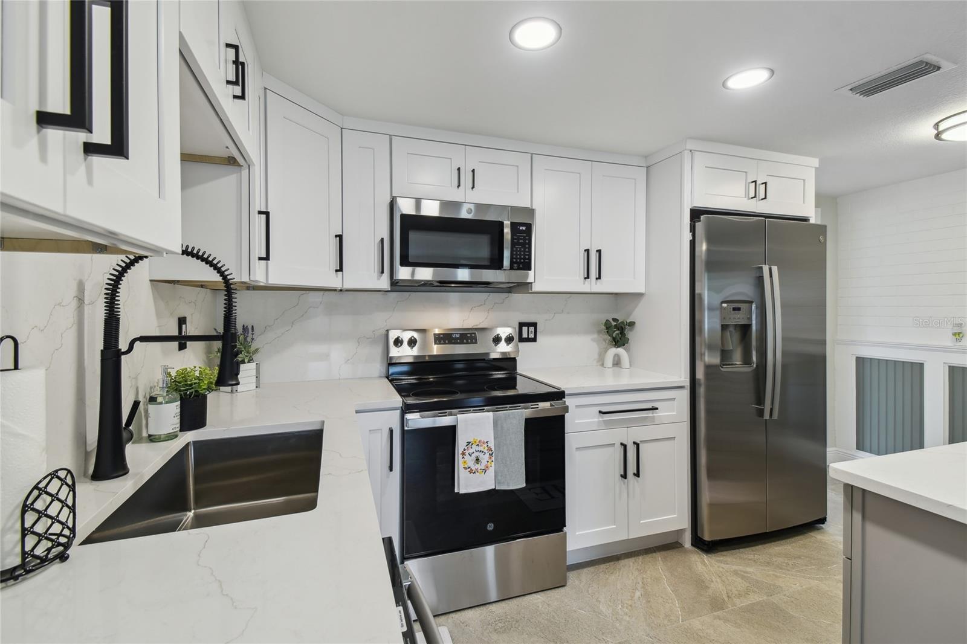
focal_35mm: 15
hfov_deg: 100.4
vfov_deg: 77.3
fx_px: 403
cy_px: 322
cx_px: 484
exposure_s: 1/6
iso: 100
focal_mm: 10
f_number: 7.1
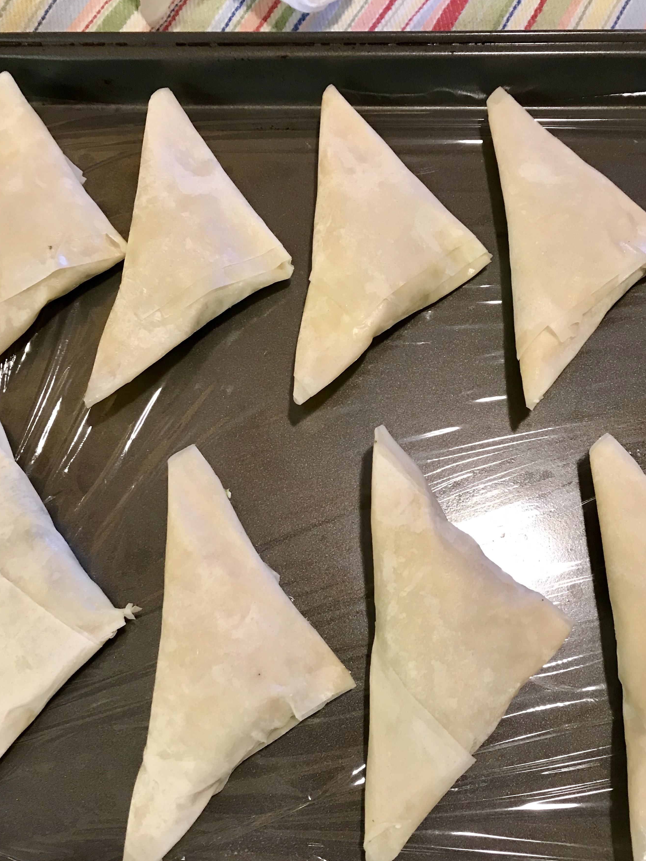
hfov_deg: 44.2
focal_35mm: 32
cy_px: 473
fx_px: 796
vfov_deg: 56.7
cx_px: 327
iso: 64
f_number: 1.8
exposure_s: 1/15
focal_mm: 3.99
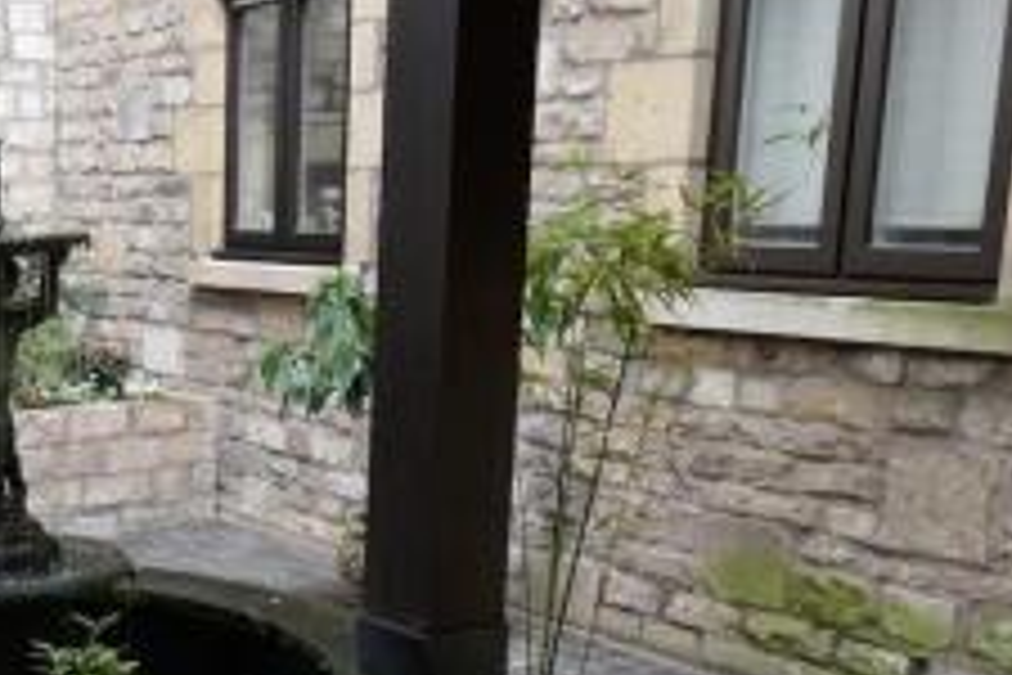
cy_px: 524
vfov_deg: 25.2
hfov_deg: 33.7
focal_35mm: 53
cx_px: -36
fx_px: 1490
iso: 1250
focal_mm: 9.1
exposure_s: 1/60
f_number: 4.5
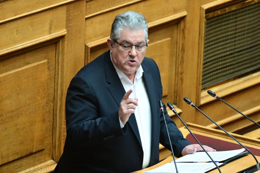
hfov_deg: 5.1
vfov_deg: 3.4
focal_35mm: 405
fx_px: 2925
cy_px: 86
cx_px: 130
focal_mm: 270
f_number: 7.1
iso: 8000
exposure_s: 1/400
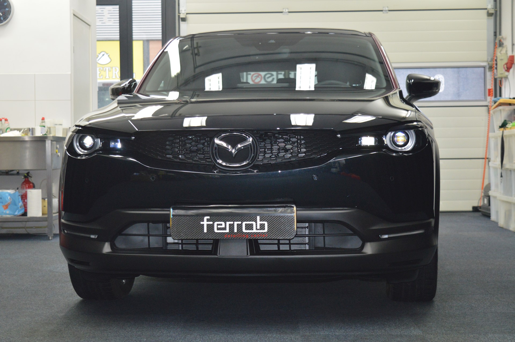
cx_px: 258
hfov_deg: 31.9
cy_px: 171
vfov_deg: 21.5
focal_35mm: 63
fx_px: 901
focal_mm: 42
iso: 1100
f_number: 5
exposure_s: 1/60
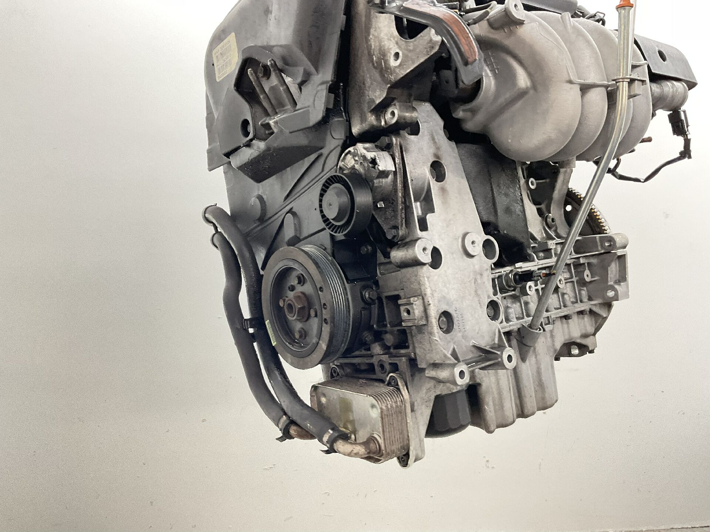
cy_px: 266
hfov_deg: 61.7
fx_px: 595
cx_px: 355
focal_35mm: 29
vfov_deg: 48.2
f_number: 1.8
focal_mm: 3
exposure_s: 1/50
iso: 125
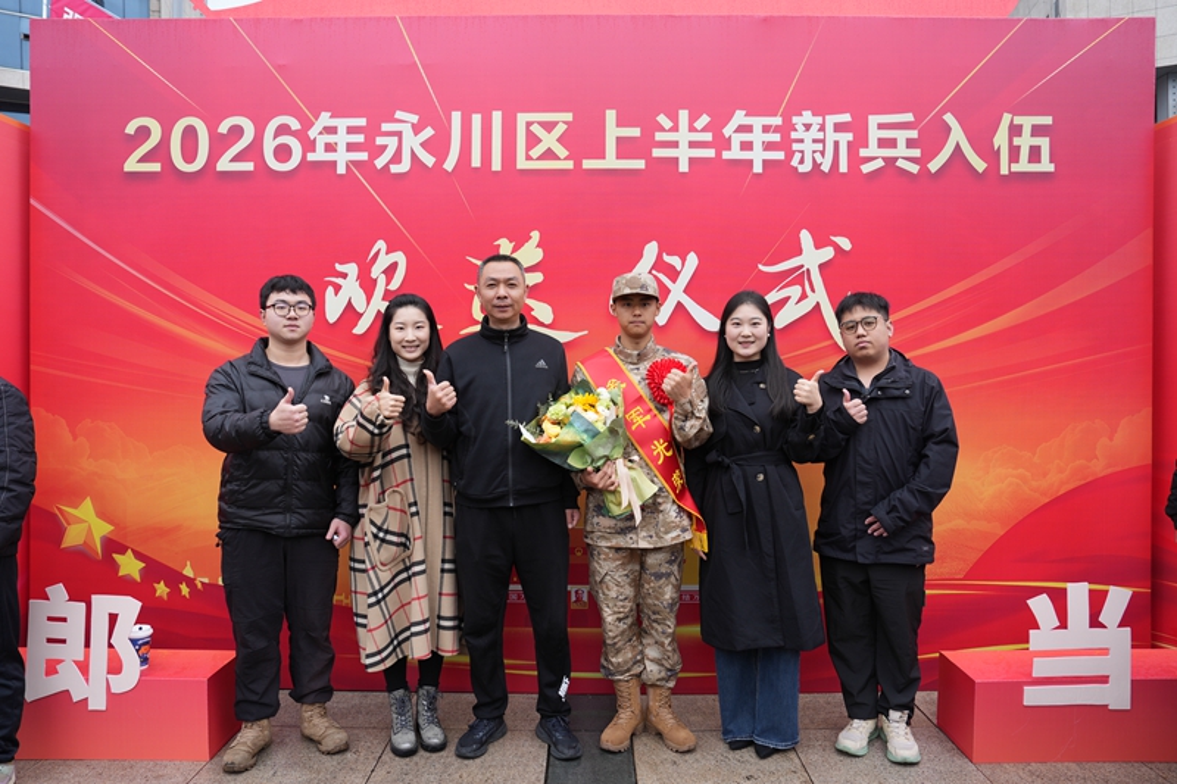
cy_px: 392
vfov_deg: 53.1
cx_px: 588
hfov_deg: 73.8
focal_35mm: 24
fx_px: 784
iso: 125
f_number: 4.5
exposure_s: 1/90
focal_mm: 24
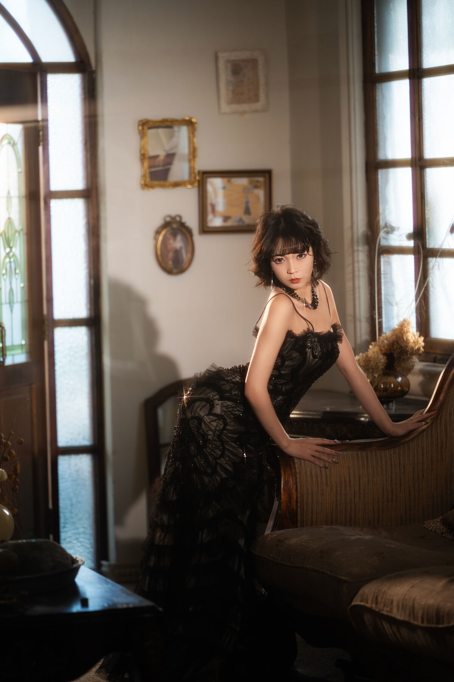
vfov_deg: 14.7
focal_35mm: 140
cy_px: 341
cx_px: 227
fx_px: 2648
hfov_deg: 9.8
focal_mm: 140
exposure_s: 1/100
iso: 200
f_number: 2.8
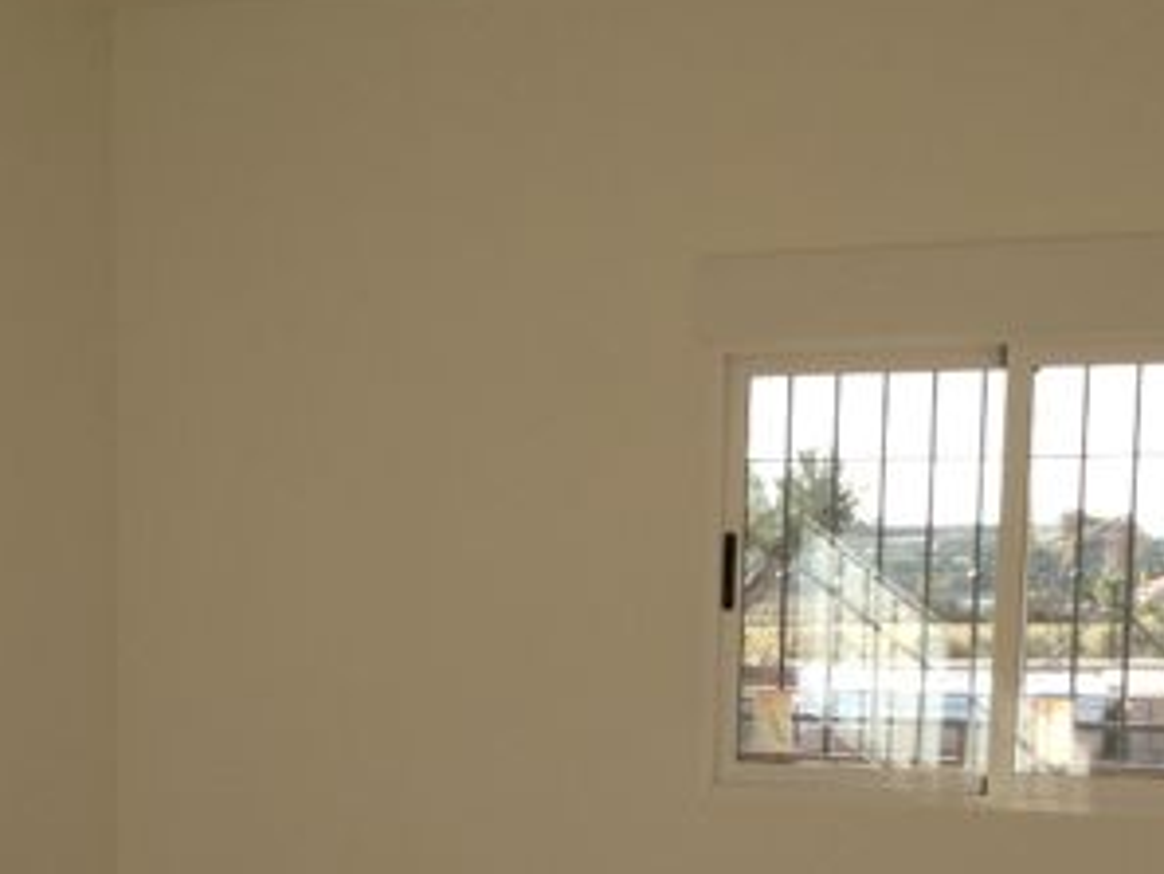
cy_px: 854
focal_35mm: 83
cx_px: 402
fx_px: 2792
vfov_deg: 17.4
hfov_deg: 23.5
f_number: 2.4
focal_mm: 4.28
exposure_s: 1/484
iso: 50
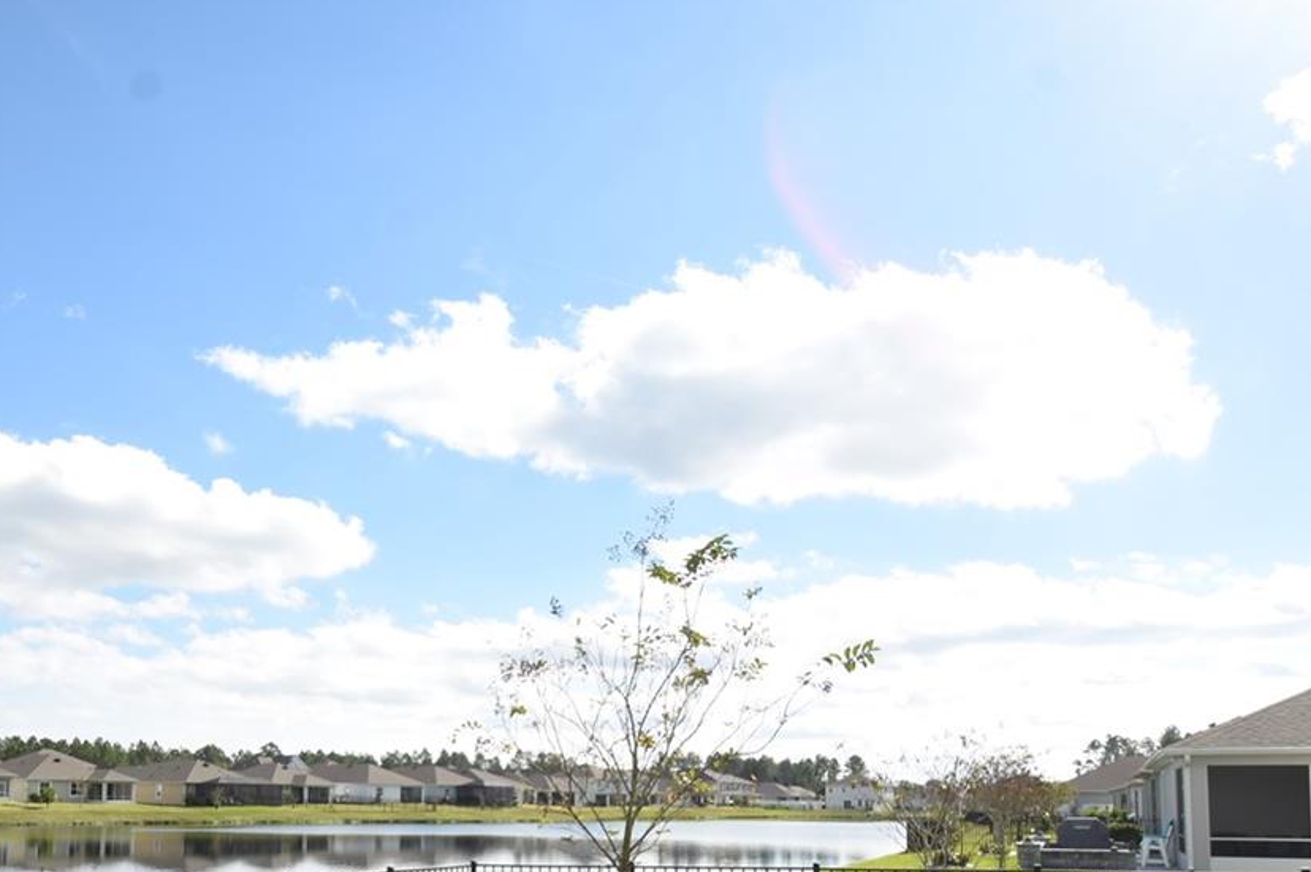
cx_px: 459
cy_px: 709
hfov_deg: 62.4
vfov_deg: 42.7
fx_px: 1055
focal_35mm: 29
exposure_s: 1/200
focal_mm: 10
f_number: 7.1
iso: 100
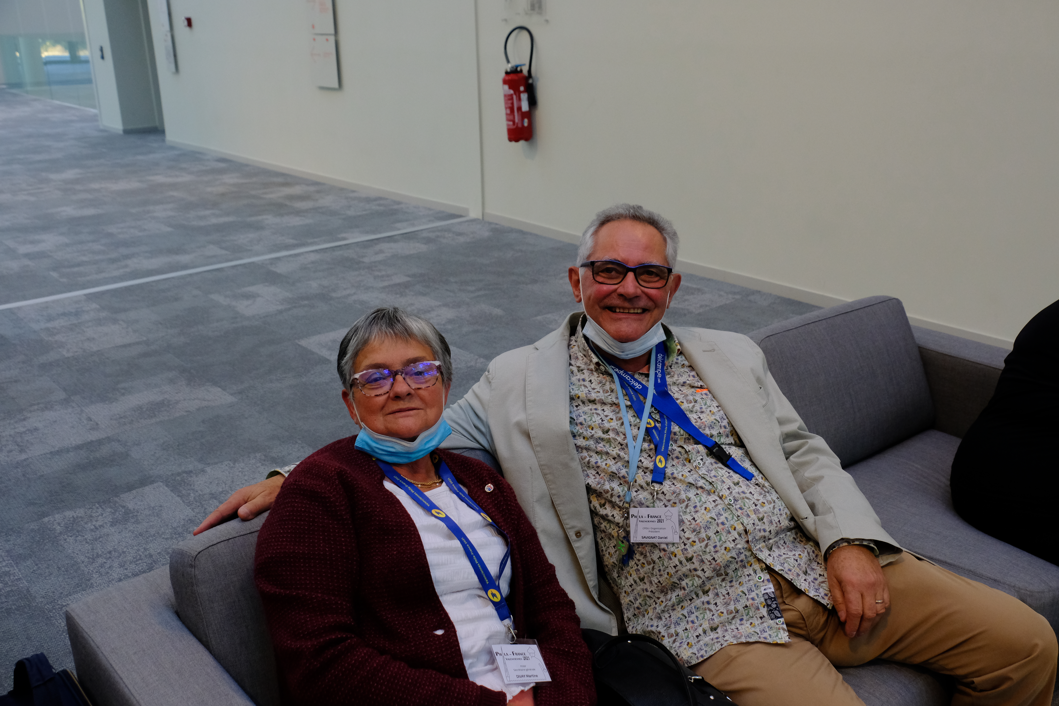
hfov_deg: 58.7
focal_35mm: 32
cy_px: 353
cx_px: 530
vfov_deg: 41.1
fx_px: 941
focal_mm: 21.6
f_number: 6.4
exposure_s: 1/180
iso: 2000
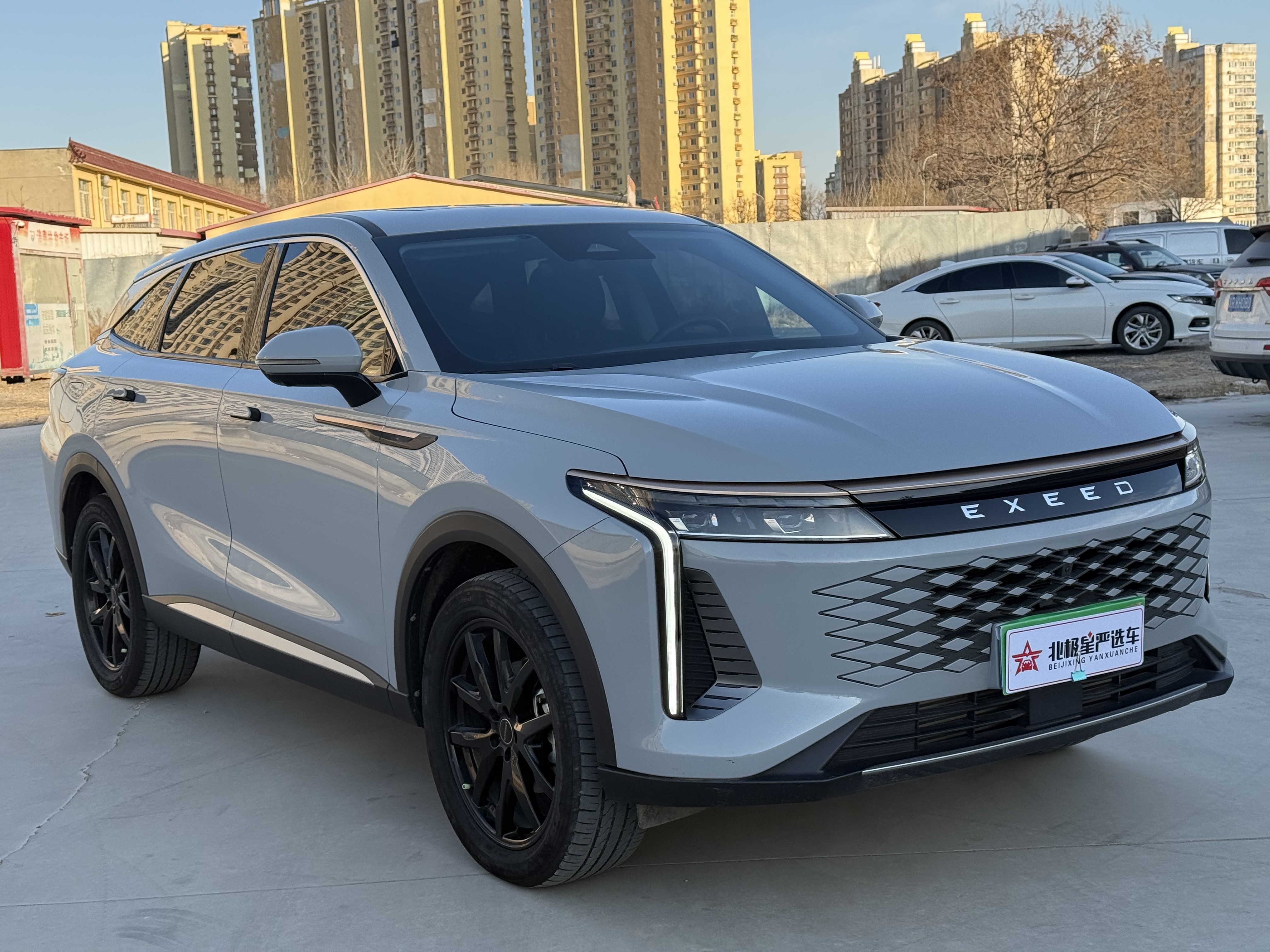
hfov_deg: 39.7
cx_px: 635
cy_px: 476
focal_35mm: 48
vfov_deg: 30.3
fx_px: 1761
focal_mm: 6.76
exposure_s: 1/1715
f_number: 1.78
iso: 80
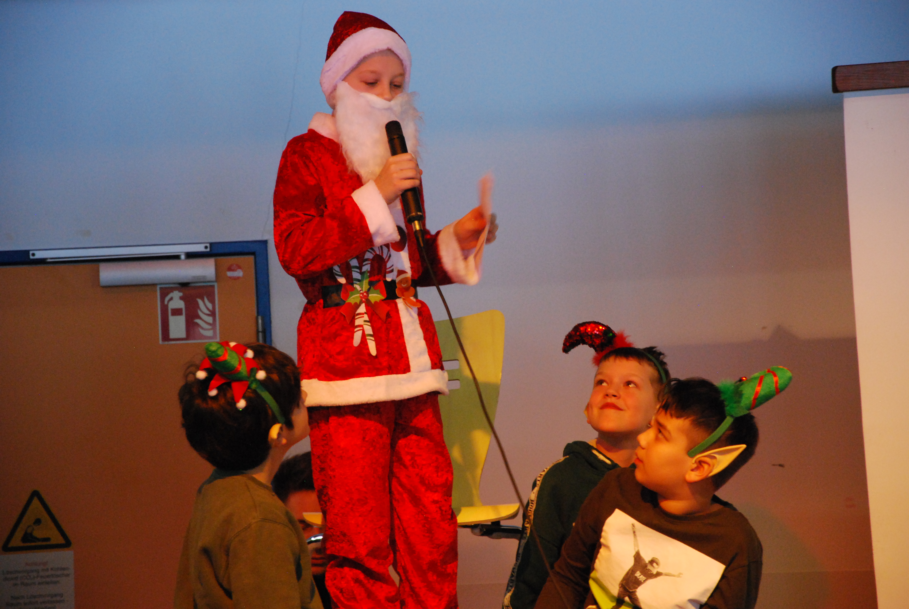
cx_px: 454
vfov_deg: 8.7
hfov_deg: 13.0
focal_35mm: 158
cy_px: 304
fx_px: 3982
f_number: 5.6
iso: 1600
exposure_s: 1/40
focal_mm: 105
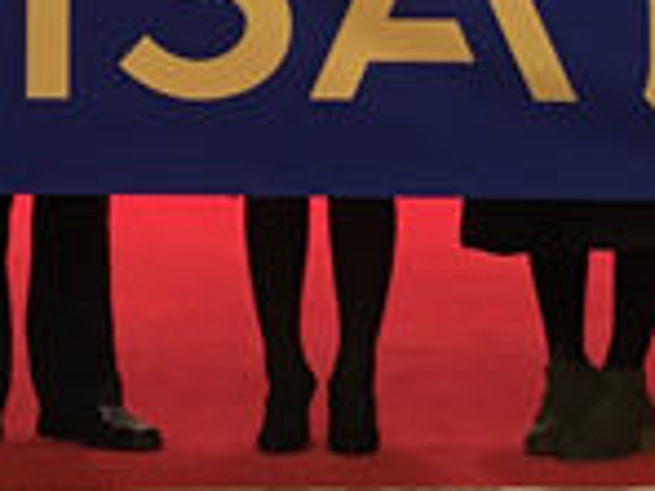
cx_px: 226
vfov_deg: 8.1
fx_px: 3368
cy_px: -285
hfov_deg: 11.1
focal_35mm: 178
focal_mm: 4.15
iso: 64
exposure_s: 1/33
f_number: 2.2
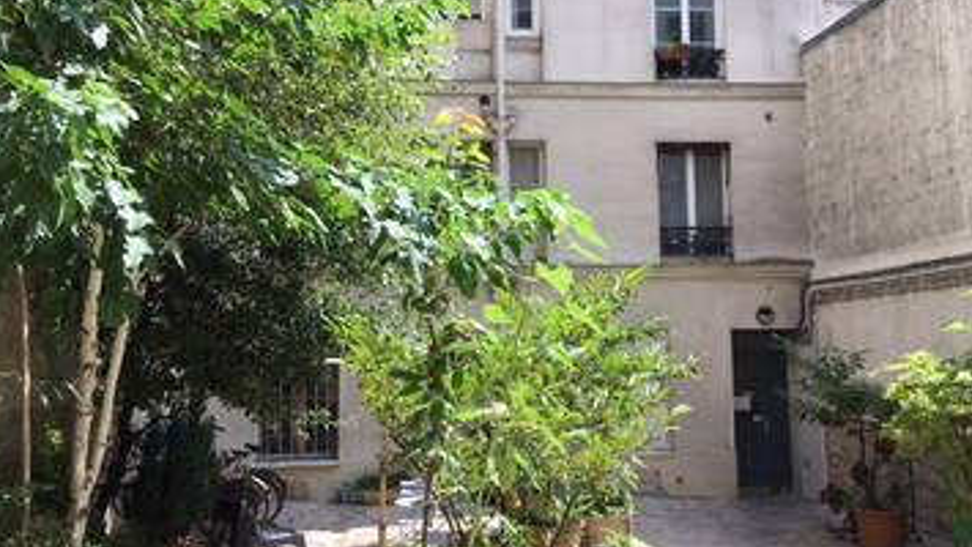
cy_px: 265
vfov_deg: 36.7
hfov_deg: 61.0
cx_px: 482
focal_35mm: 32
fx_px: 825
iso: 25
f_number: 2.2
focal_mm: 4.15
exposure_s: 1/513
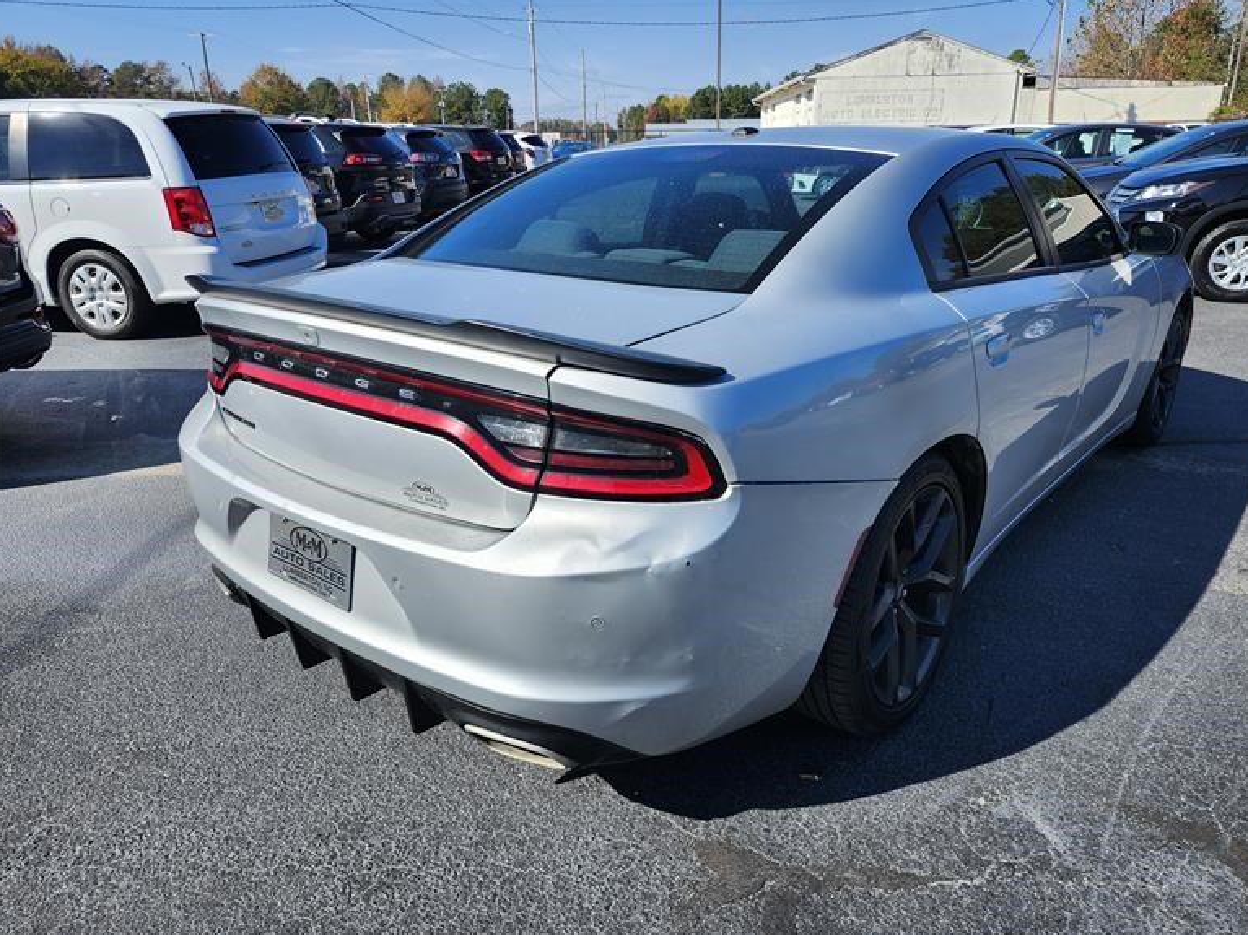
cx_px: 643
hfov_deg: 71.6
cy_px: 457
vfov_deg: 56.8
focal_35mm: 24
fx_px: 865
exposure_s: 1/1406
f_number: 1.8
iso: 25
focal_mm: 5.54
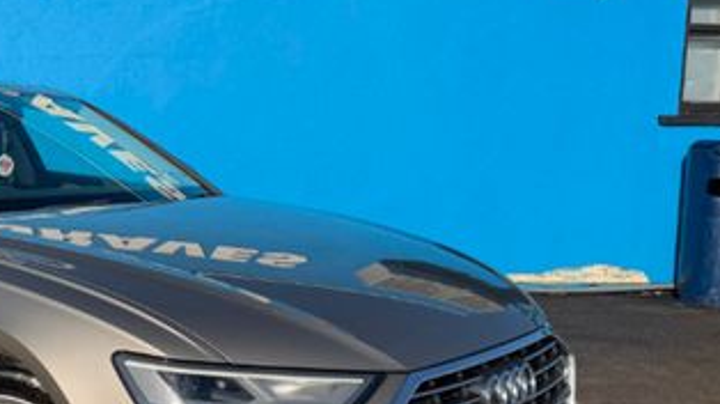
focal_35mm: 50
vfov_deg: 23.8
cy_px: 264
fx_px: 954
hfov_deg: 38.4
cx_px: 66
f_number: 1.78
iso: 80
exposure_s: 1/6173
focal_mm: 6.76
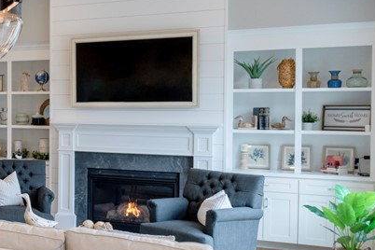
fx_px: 562
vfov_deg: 24.4
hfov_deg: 29.3
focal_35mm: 54
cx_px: -120
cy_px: 221
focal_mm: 20
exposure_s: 1/60
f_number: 7.1
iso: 125
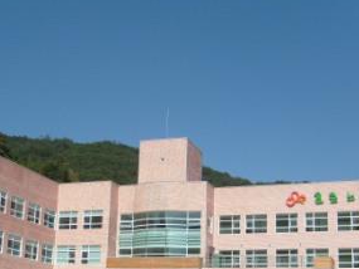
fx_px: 571
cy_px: 197
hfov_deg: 34.9
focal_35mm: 55
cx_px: 160
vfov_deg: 26.3
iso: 80
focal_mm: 5.8
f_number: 7.1
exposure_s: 1/350
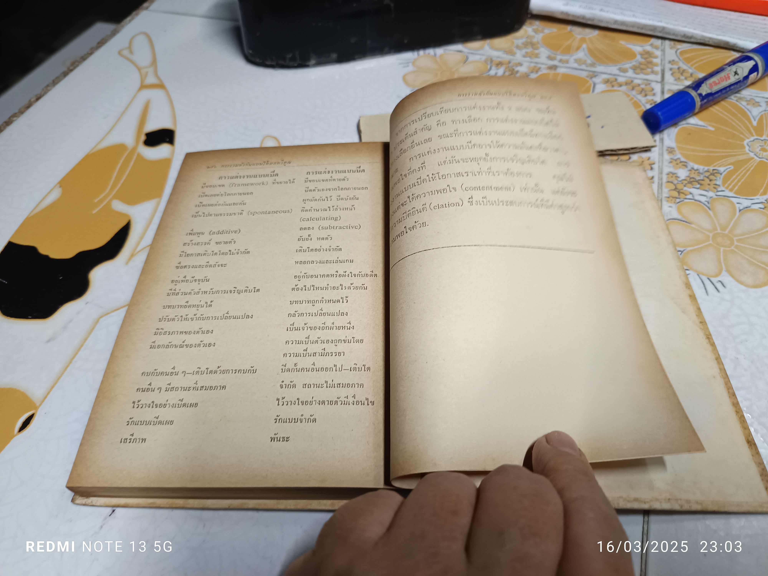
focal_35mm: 24
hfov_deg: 71.6
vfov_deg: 56.8
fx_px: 532
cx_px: 384
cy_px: 288
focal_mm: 5.31
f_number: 1.7
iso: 981
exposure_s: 1/25
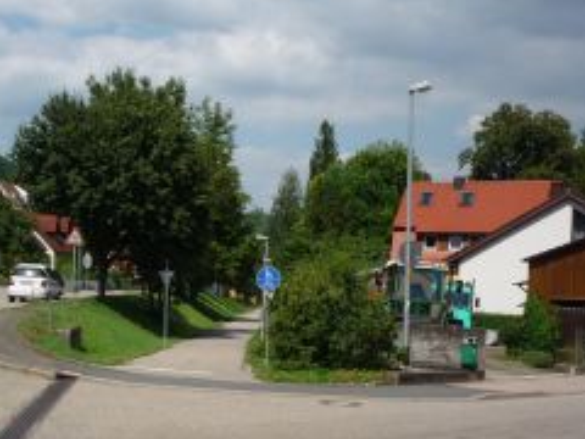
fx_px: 1082
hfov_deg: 30.1
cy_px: 378
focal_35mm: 64
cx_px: 212
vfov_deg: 22.5
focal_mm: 5.2
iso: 100
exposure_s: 1/500
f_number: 5.6
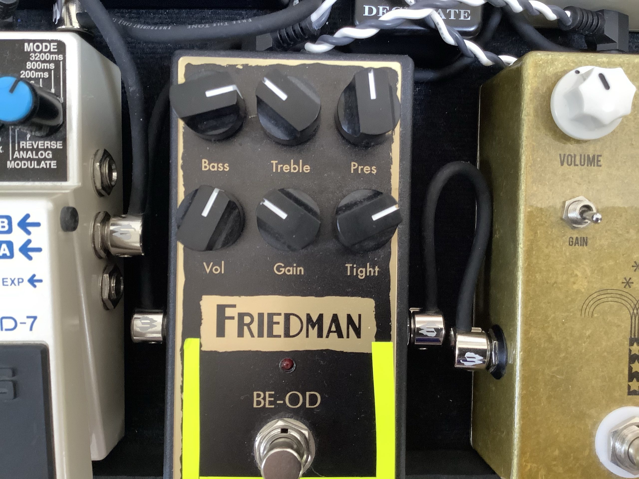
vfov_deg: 45.4
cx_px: 320
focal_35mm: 31
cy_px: 240
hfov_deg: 58.4
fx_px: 572
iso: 400
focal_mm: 3.3
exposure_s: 1/40
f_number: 2.4
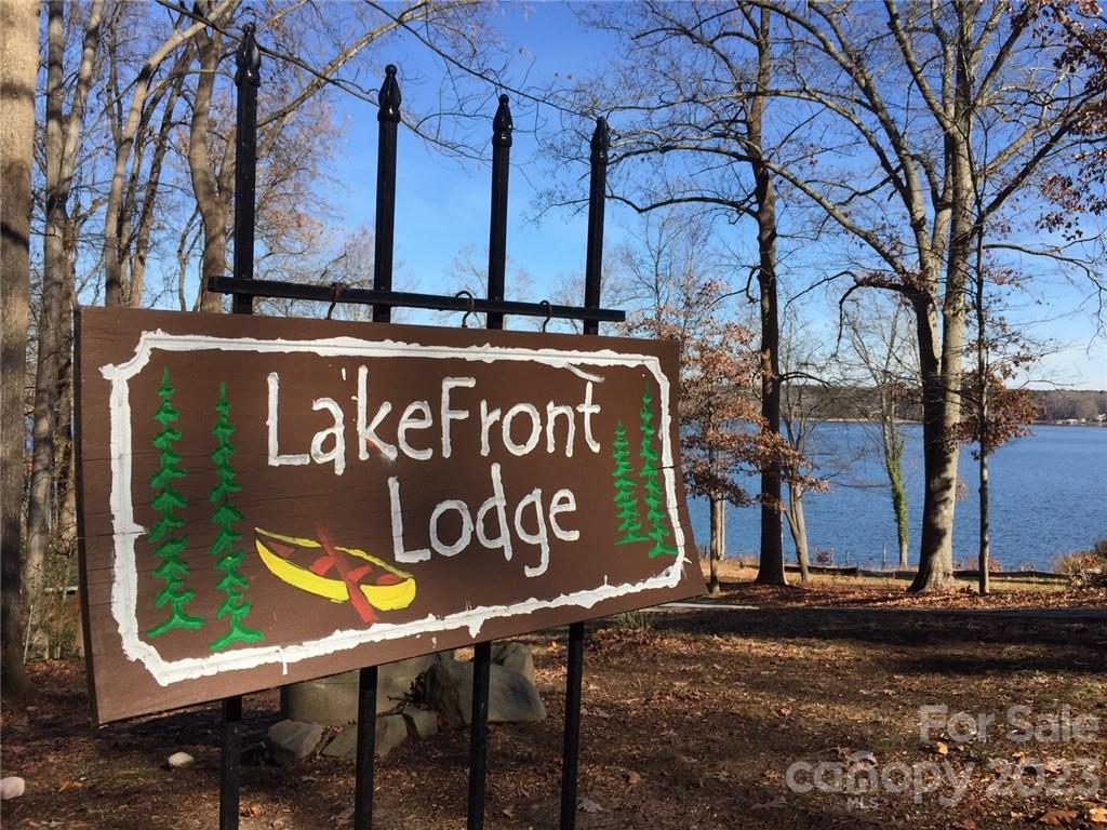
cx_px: 554
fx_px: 927
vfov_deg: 48.2
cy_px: 415
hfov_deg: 61.7
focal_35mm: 29
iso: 32
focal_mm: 4.15
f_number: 2.2
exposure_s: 1/1412
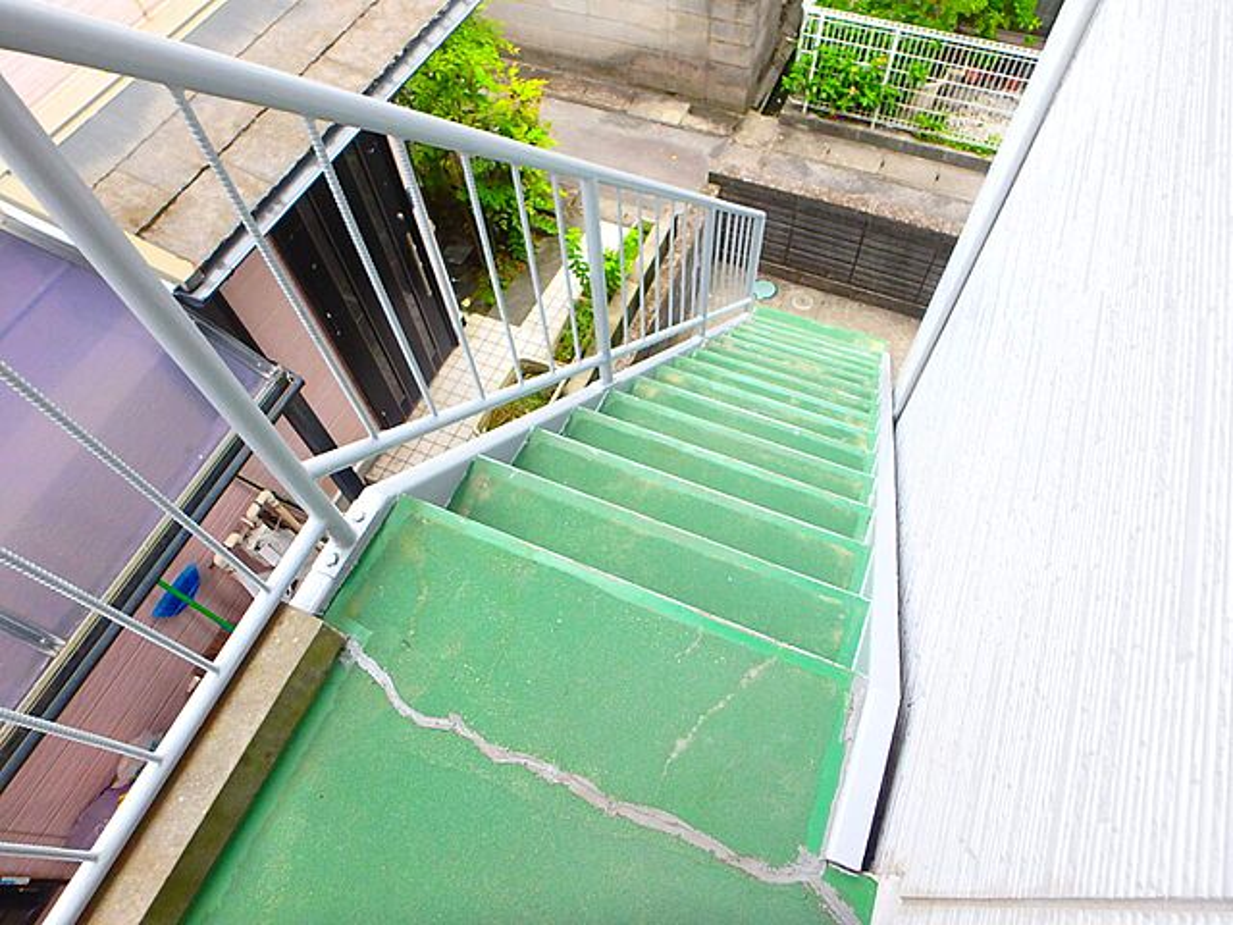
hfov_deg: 79.0
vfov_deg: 63.4
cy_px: 462
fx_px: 748
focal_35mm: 21
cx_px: 616
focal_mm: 3.7
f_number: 3.5
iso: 200
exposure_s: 1/60
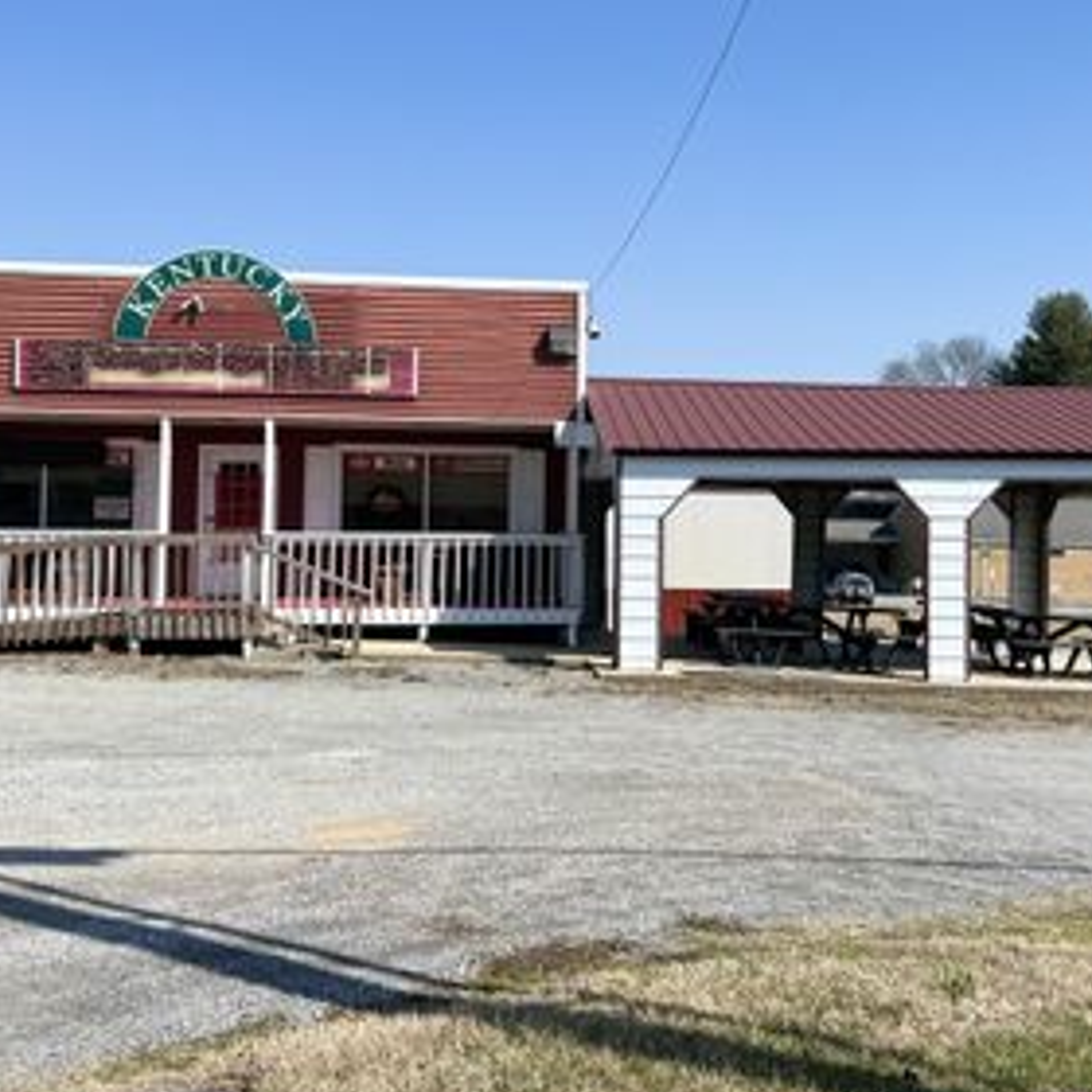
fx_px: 1463
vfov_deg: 40.8
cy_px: 447
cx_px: 628
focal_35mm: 41
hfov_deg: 40.8
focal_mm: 5.7
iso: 50
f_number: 1.5
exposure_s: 1/5587
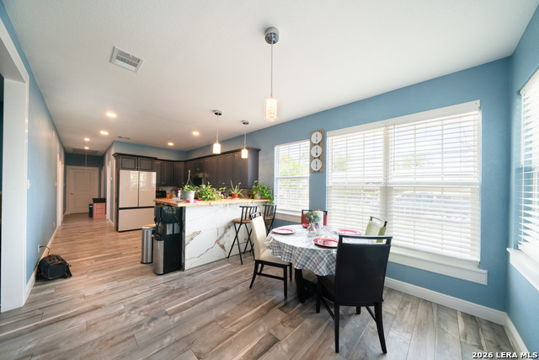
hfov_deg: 112.6
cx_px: 270
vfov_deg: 90.0
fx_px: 180
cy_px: 180
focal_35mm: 12
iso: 125
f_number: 8
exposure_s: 1/500
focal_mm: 12
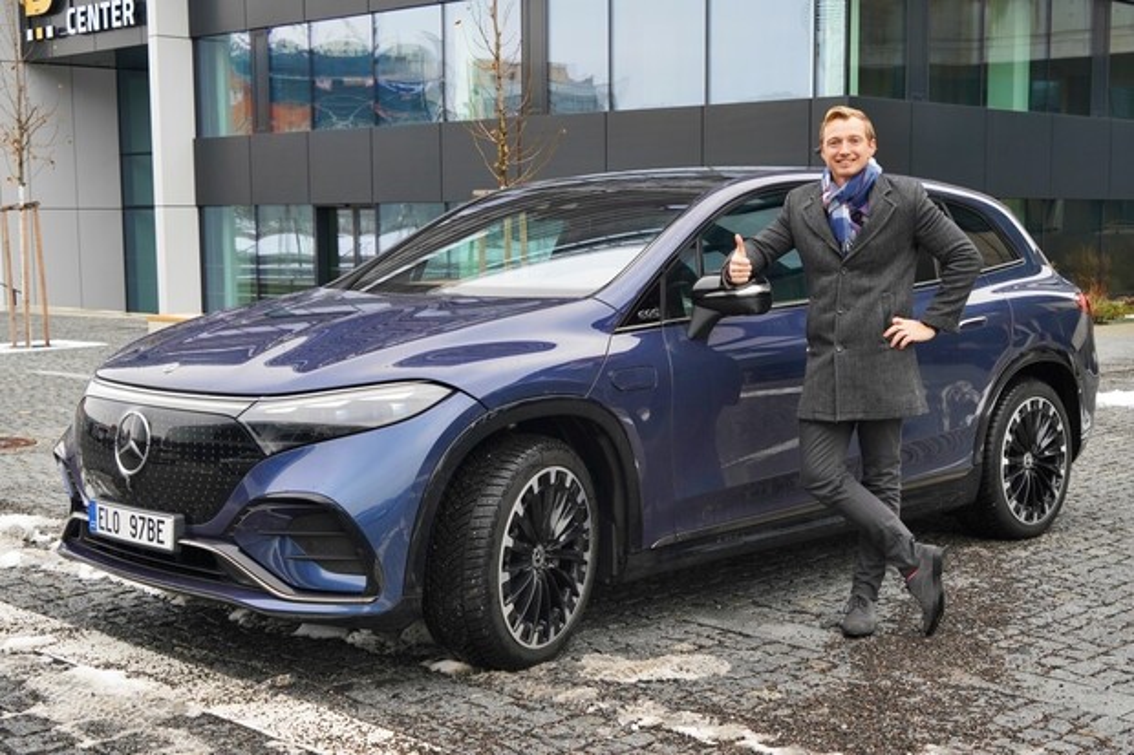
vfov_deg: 34.2
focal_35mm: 39
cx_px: 567
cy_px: 378
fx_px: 1228
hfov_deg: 49.6
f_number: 6.3
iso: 400
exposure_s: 1/125
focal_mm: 39
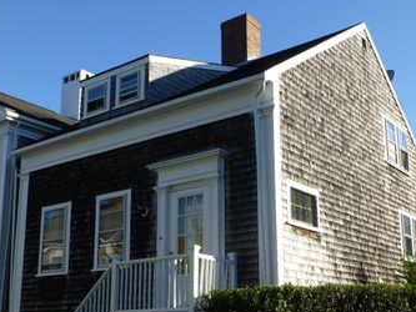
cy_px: 201
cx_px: 229
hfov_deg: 41.2
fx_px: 553
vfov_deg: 31.4
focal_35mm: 46
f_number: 3.7
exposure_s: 1/640
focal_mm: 6.1
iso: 100
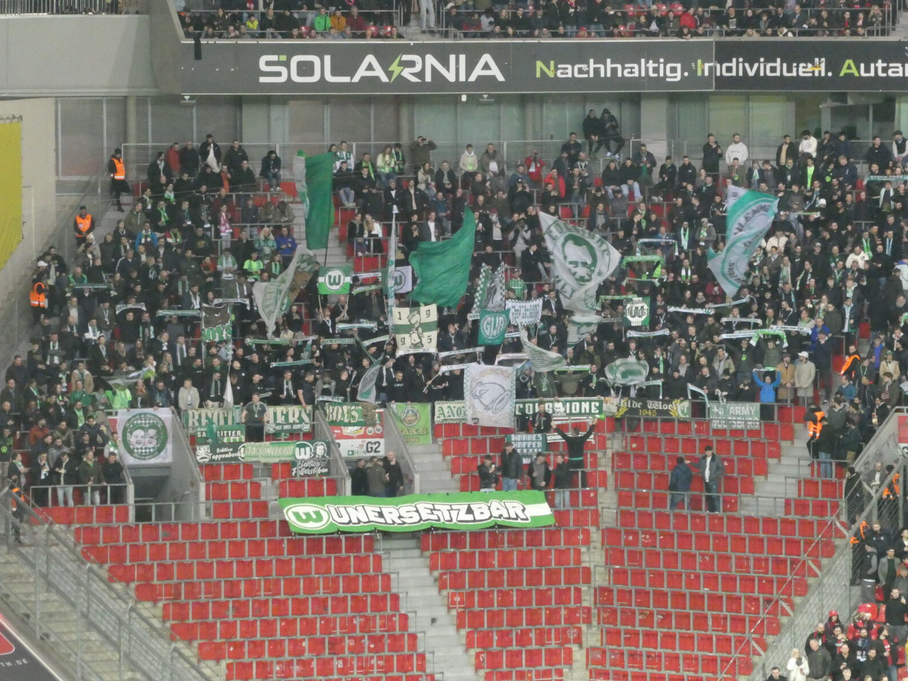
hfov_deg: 9.8
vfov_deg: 7.4
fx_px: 5272
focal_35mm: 201
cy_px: 339
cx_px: 452
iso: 1600
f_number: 5.6
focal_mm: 35.8
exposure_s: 1/50
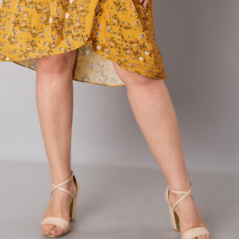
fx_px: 820
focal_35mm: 105
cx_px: 93
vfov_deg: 16.0
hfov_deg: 16.6
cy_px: -44
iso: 100
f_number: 8
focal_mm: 46
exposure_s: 1/160
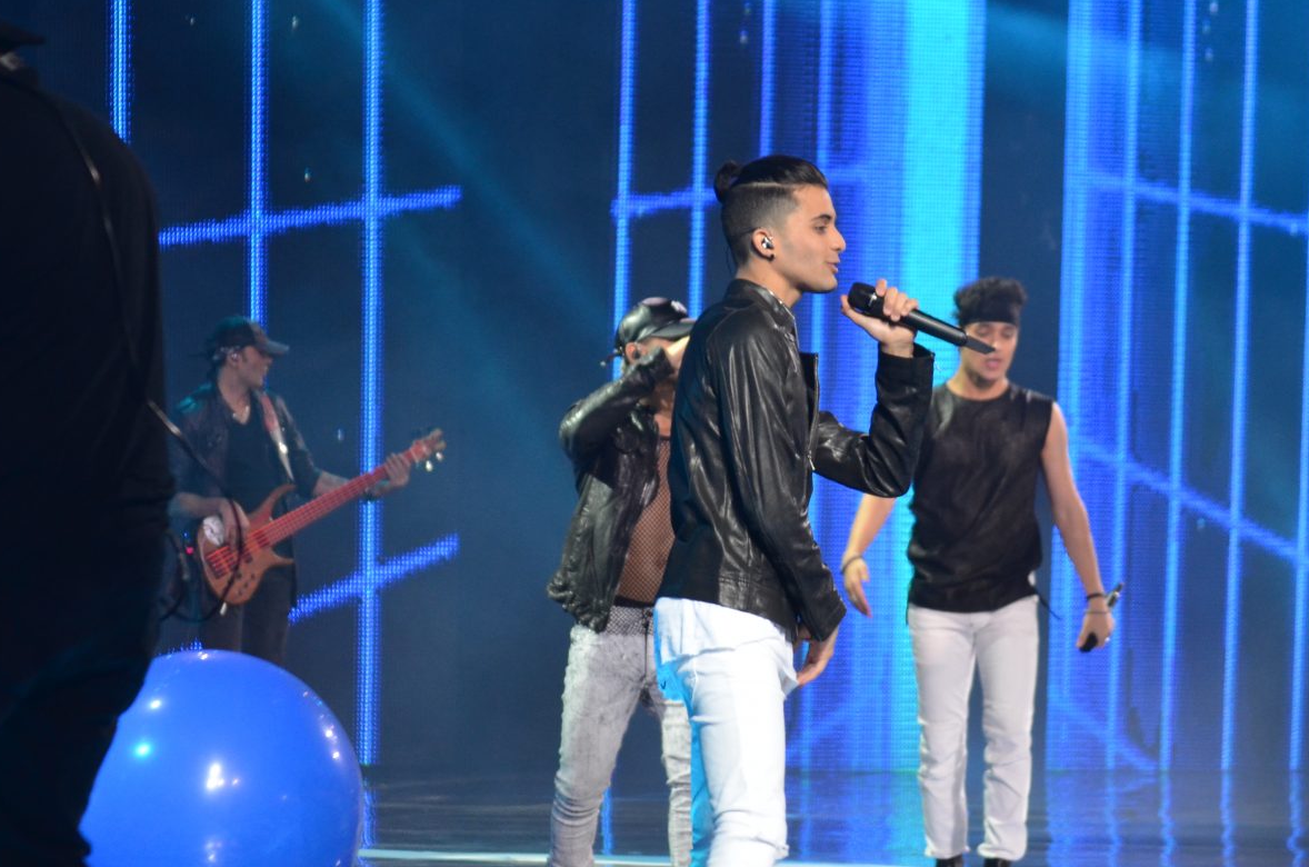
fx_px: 9937
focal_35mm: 274
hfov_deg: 7.5
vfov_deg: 5.0
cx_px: 660
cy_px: 465
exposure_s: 1/125
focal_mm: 105
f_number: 4.5
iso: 800
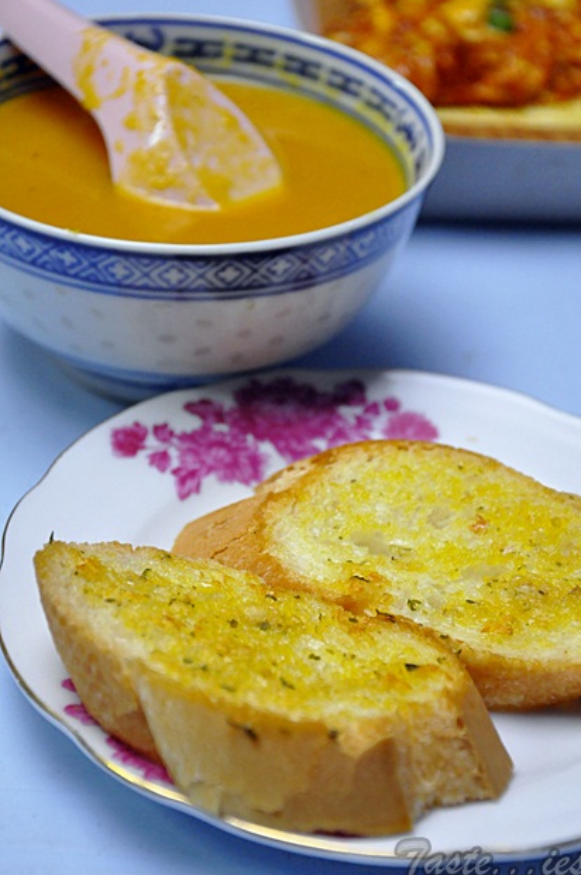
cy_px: 439
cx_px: 303
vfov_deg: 18.6
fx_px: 2669
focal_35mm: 110
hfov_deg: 12.4
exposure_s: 1/60
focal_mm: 70
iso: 2500
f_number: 5.3
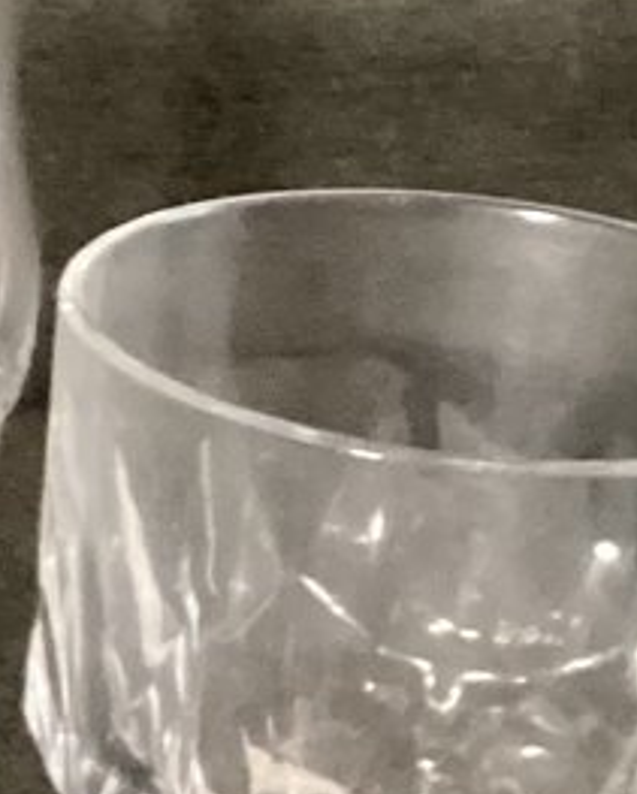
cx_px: -1297
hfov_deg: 7.7
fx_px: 4093
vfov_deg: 11.1
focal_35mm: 174
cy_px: 569
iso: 500
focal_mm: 3.3
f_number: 2.4
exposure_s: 1/30
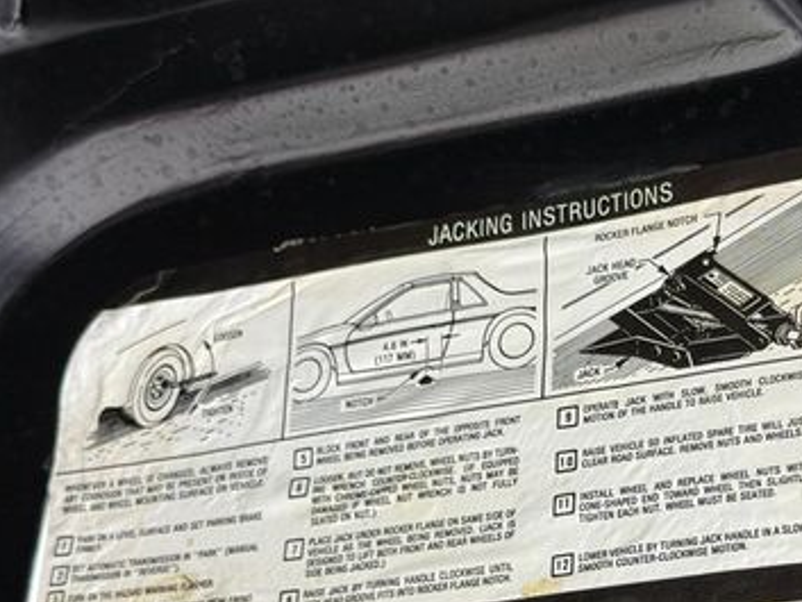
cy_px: 466
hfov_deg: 22.2
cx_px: 632
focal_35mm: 87
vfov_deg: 16.9
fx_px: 2016
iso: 64
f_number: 1.78
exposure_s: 1/60
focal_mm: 6.76
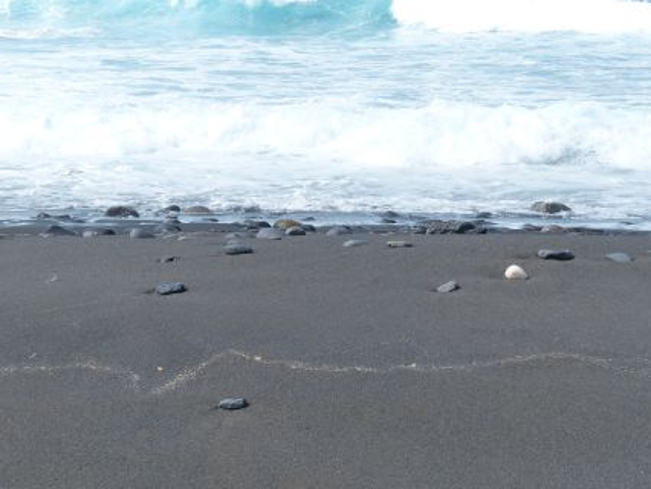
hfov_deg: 20.6
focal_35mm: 95
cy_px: 238
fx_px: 1788
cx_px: 321
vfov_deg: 15.6
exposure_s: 1/1000
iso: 160
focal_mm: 14.5
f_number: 4
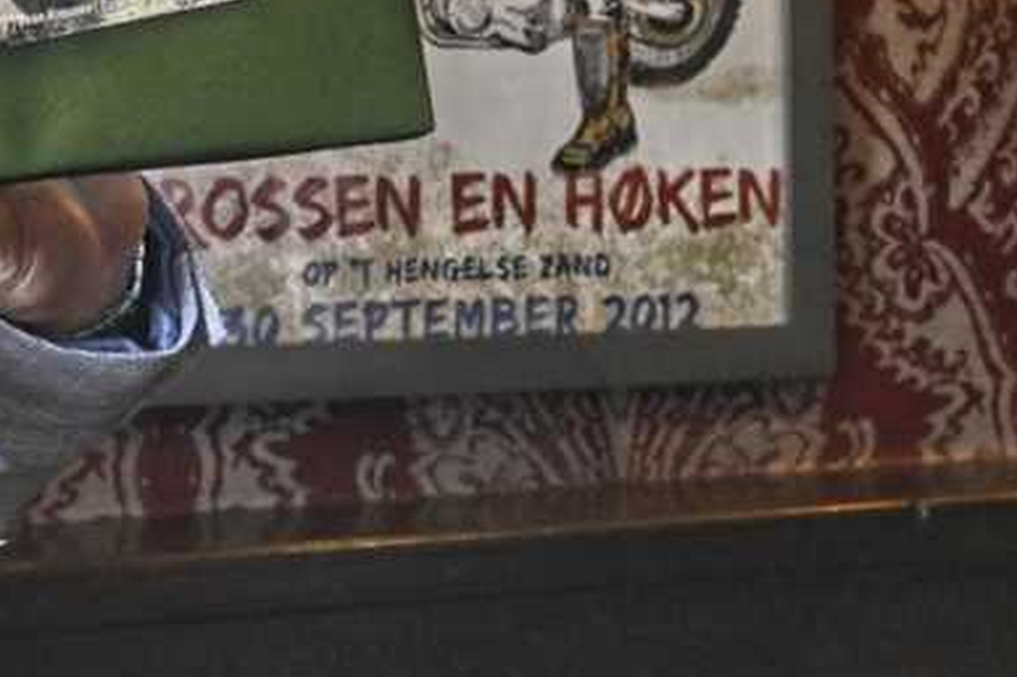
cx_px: -1
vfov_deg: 11.4
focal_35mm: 118
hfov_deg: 17.0
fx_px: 3332
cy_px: -109
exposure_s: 1/100
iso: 7200
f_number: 7.1
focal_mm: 45
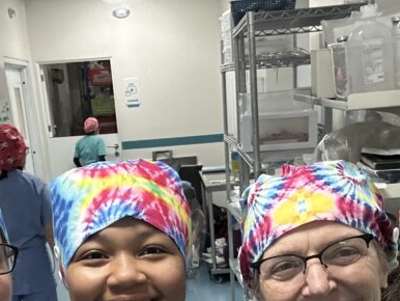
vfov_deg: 22.3
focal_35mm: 61
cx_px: 177
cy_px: 355
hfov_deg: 31.6
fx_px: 705
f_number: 1.9
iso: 200
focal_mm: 2.69
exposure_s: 1/60
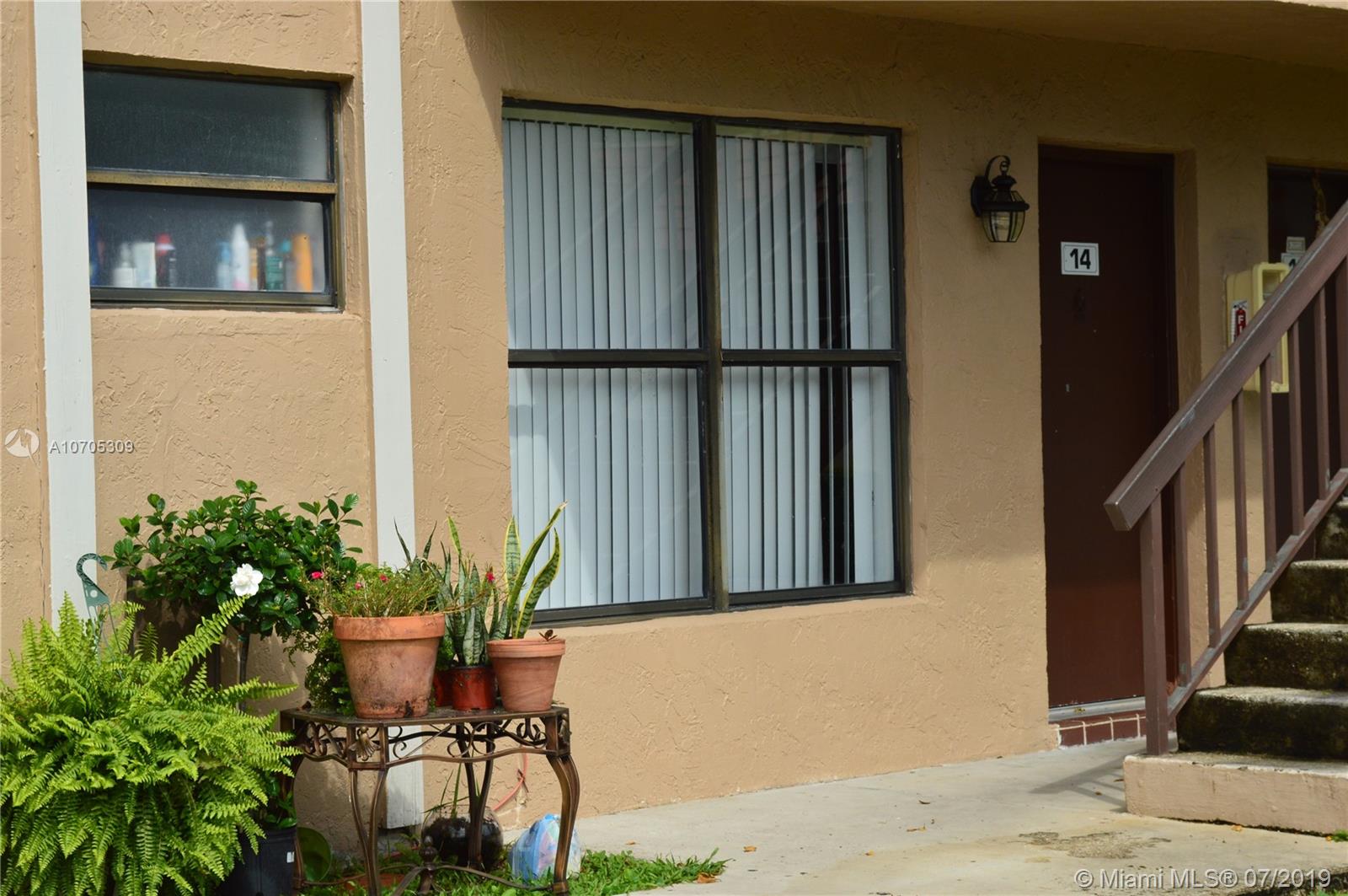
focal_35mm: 82
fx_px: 3086
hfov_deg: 24.6
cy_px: 448
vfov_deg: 16.5
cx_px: 674
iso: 400
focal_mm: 55
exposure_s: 1/500
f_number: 11
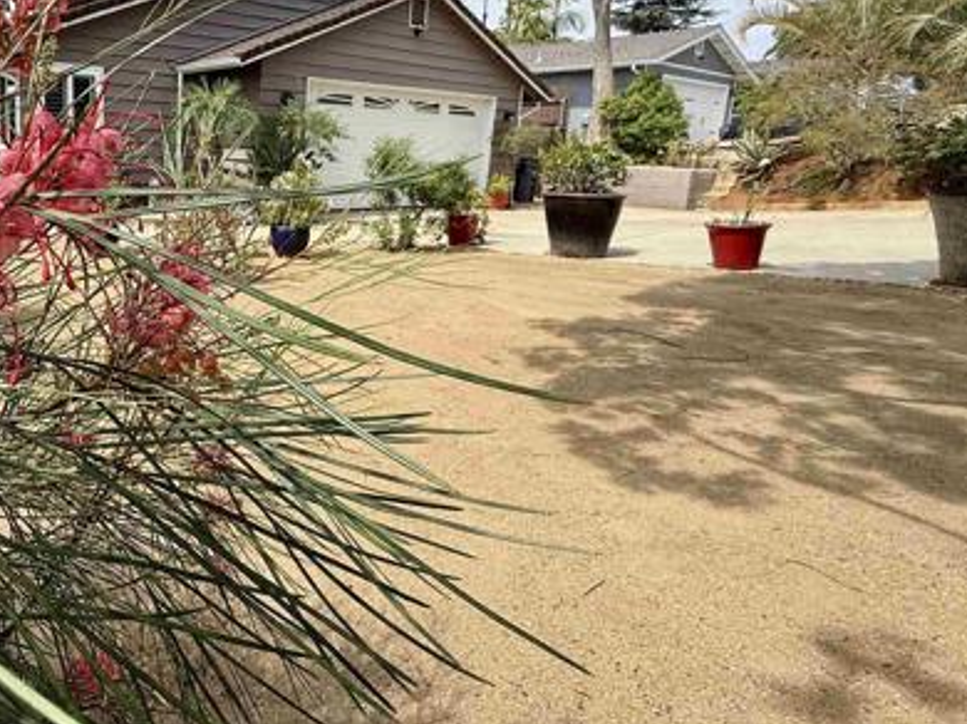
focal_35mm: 23
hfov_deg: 68.7
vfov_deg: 57.8
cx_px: 231
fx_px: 642
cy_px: 255
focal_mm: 2.22
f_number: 2.2
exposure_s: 1/1259
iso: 50
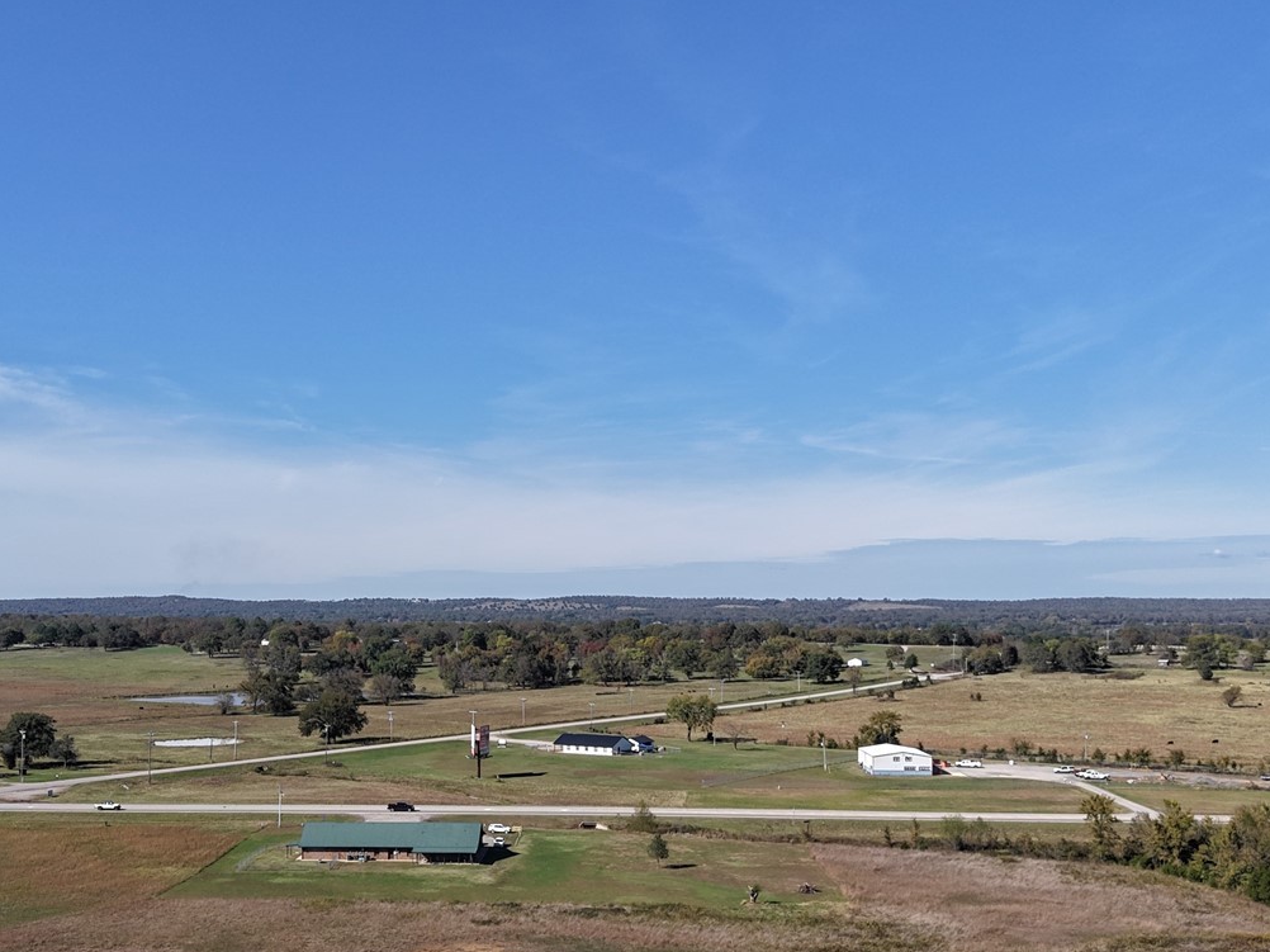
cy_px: 617
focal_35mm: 46
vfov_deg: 31.3
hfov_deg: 41.1
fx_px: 1687
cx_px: 504
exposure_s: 1/3200
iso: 120
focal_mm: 8.67
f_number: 1.8
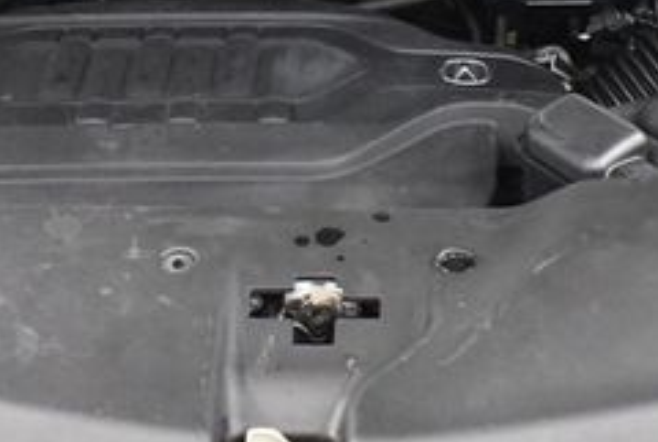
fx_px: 1758
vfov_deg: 14.1
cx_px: 302
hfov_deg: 21.2
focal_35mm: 96
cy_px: 22
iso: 3200
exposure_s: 1/100
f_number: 3.5
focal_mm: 18
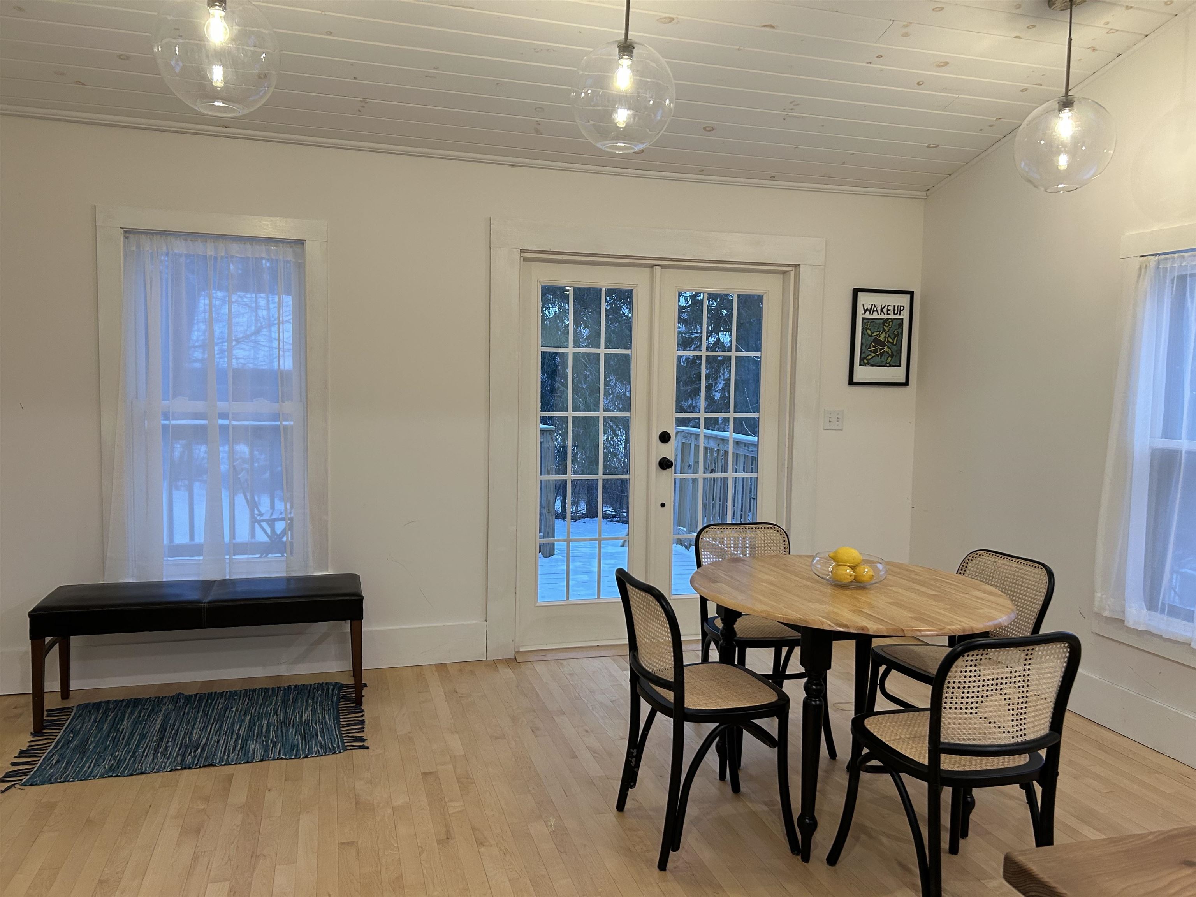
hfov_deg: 67.3
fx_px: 898
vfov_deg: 53.1
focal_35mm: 26
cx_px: 598
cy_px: 448
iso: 160
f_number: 1.5
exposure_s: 1/60
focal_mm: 5.7
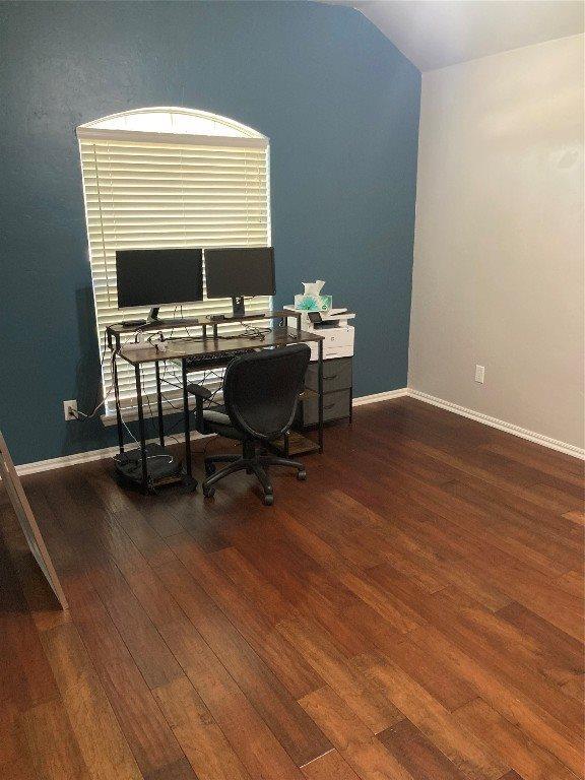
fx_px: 631
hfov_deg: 49.7
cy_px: 390
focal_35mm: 28
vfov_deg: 63.4
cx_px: 292
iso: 250
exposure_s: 1/40
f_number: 1.8
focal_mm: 3.99
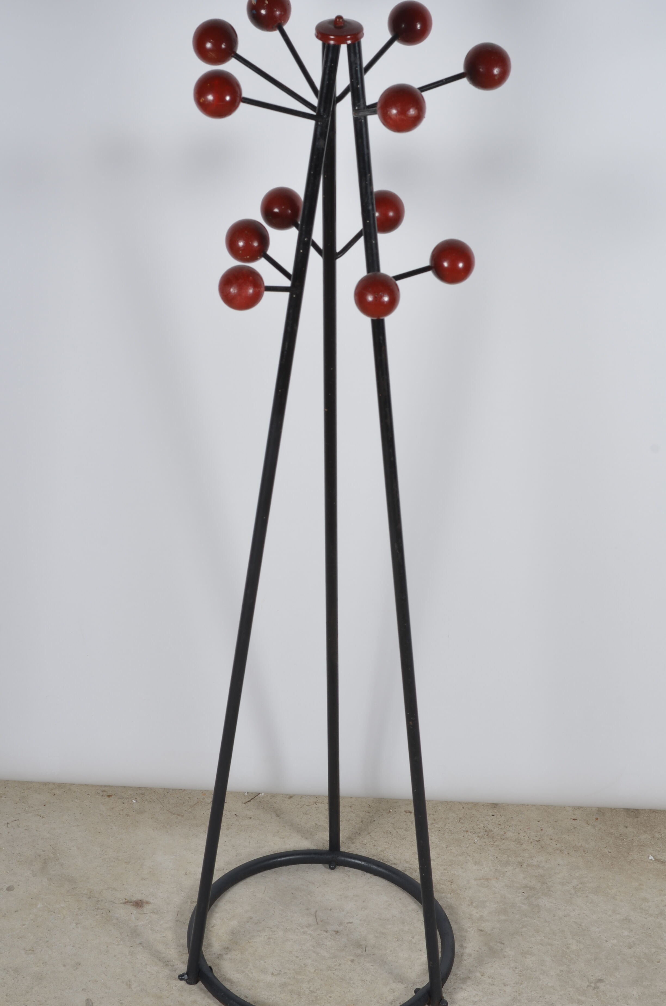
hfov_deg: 18.1
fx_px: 2091
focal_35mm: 75
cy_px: 503
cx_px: 333
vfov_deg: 27.0
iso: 100
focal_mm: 50
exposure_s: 1/125
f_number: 11
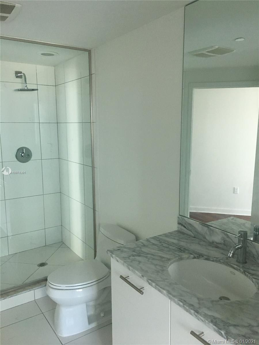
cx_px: 130
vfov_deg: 61.7
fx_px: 289
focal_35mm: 29
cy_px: 172
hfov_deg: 48.2
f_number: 2.2
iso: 100
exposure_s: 1/30
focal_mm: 4.15
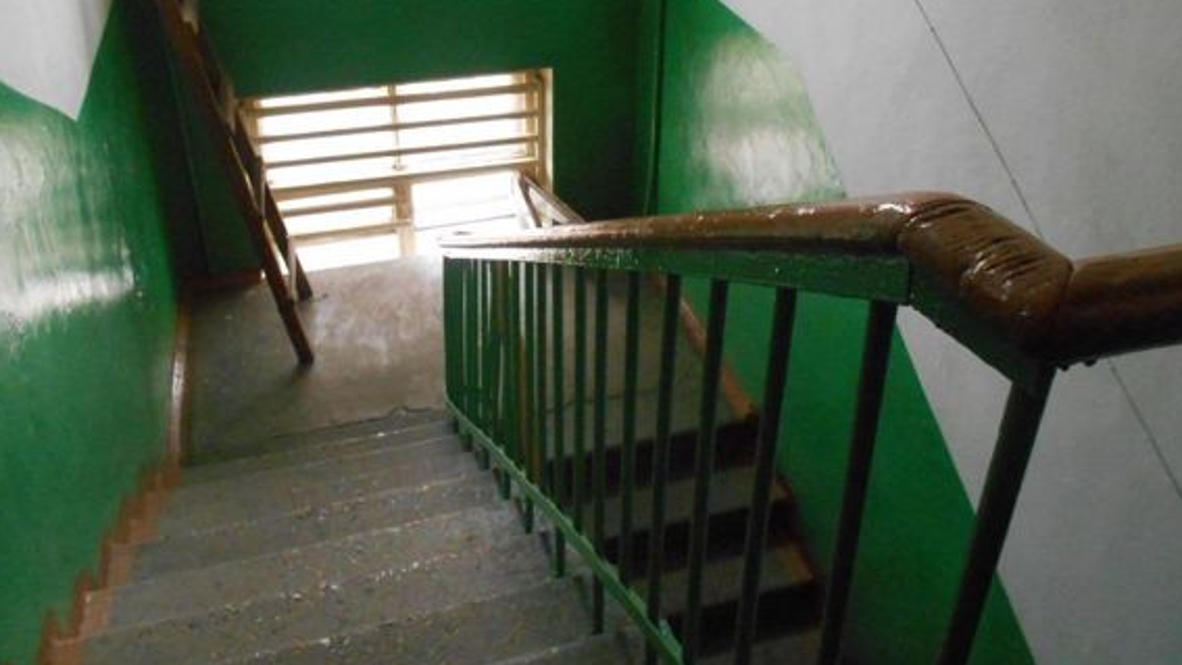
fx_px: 1003
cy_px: 219
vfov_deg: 36.3
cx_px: 559
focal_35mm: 32
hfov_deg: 61.0
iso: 800
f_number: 3.2
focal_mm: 4.6
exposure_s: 1/80
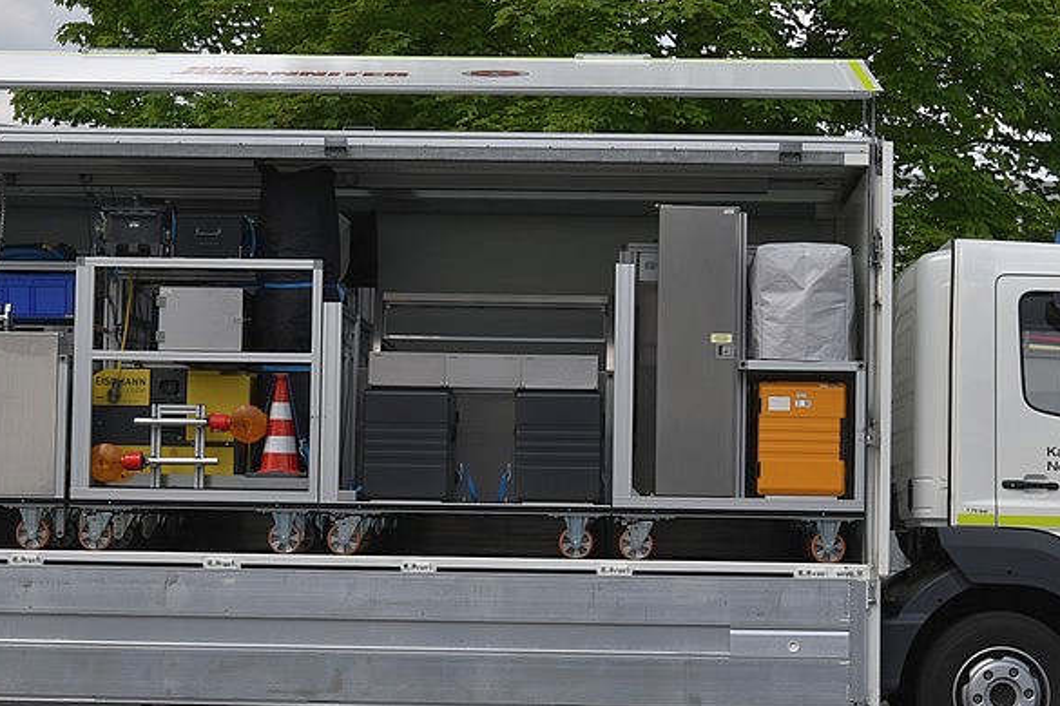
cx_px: 531
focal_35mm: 80
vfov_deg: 17.1
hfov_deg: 25.4
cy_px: 382
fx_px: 2355
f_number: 9
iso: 200
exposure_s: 1/320
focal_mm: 52
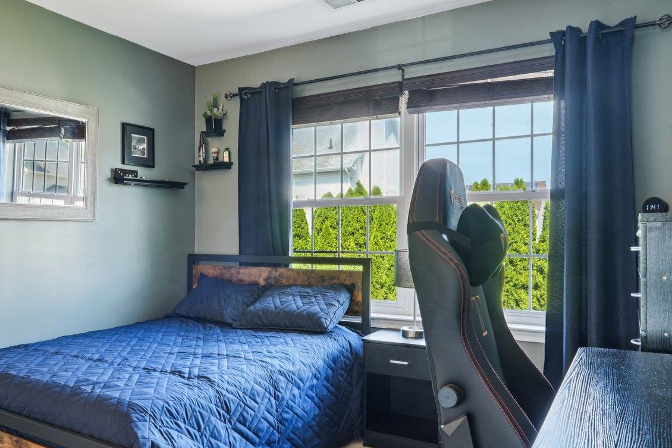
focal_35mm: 29
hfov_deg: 62.9
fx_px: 541
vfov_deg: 44.9
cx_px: 256
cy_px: 245
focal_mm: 16
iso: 400
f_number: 9
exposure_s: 1/8
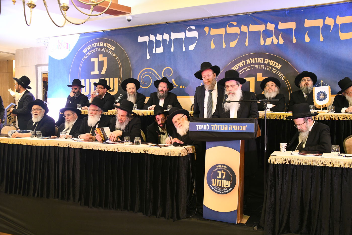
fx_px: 313
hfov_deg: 58.7
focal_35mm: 32
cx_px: 176
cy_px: 118
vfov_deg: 41.1
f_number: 5.6
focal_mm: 32
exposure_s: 1/80
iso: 3200
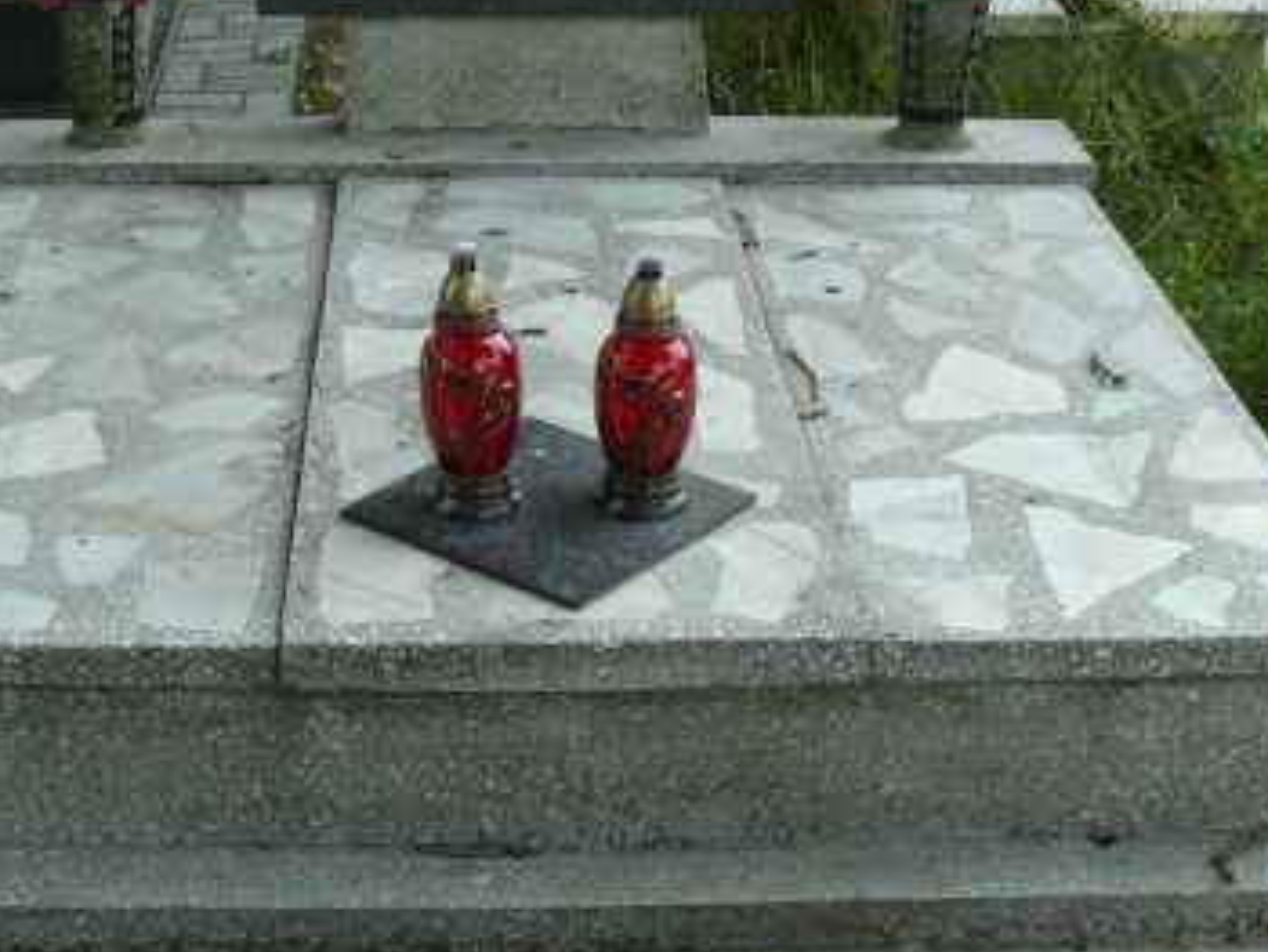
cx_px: 507
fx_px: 2346
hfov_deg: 30.2
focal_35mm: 64
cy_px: 300
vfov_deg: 22.8
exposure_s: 1/100
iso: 100
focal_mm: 7.4
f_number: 4
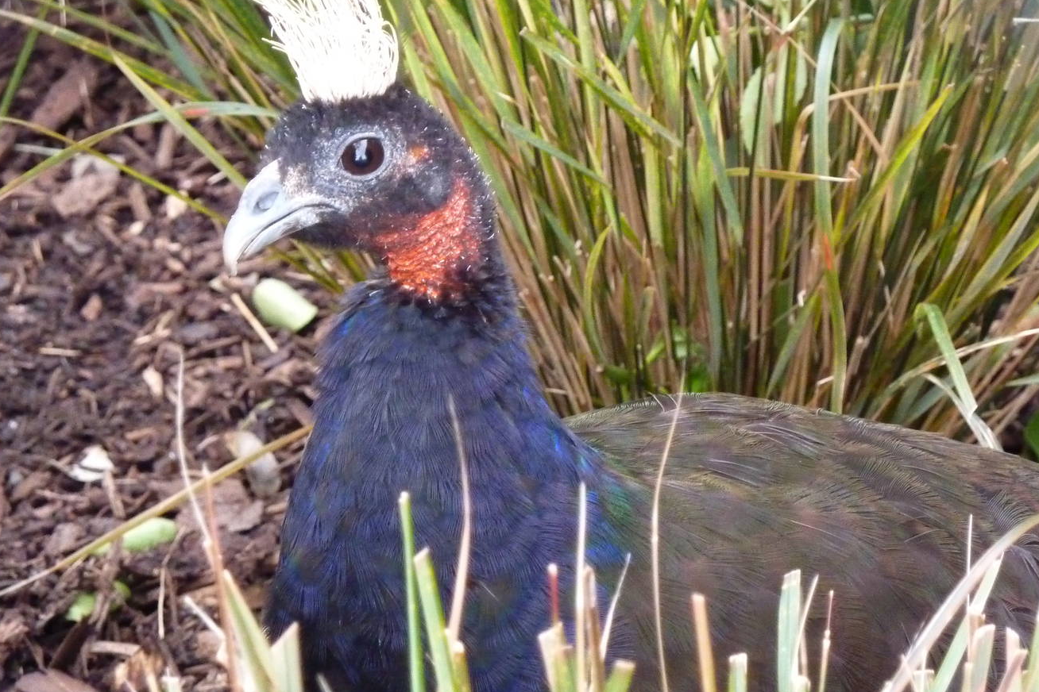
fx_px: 5801
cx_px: 548
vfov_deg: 6.8
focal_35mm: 201
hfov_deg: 10.2
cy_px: 347
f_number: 4.5
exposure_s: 1/40
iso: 800
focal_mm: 25.9
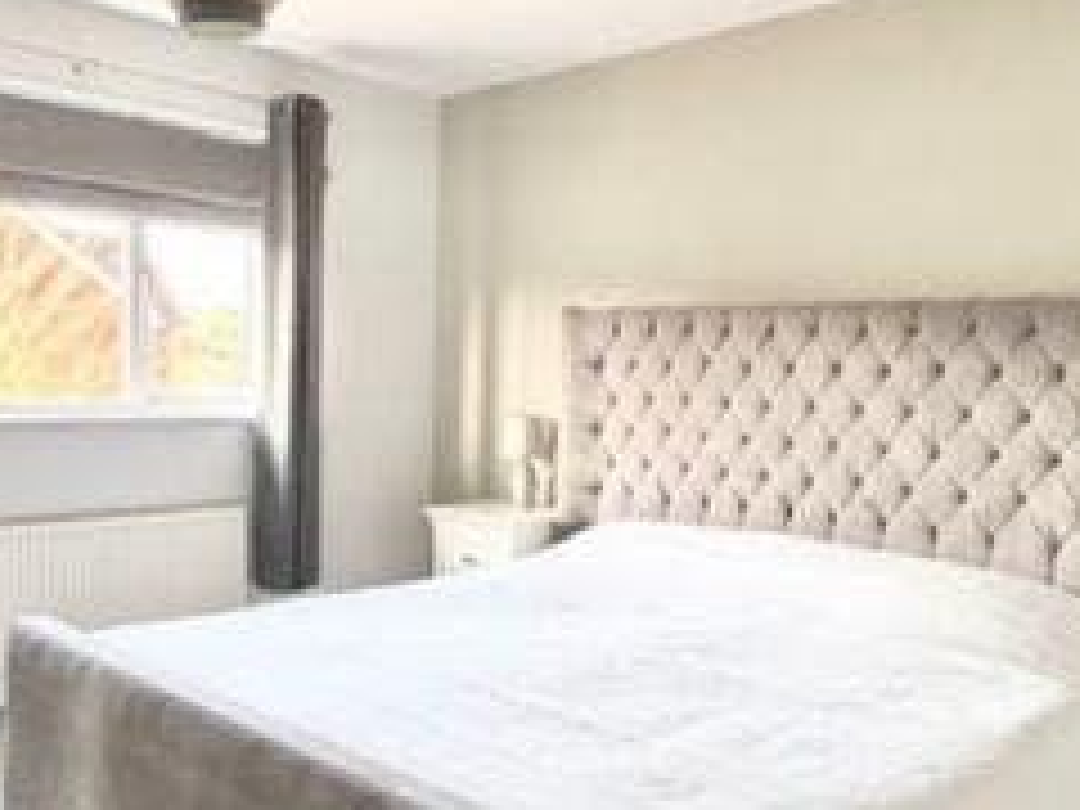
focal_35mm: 34
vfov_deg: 41.8
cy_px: 430
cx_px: 506
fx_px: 1061
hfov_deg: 53.9
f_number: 2.2
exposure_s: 1/76
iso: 320
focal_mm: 2.22
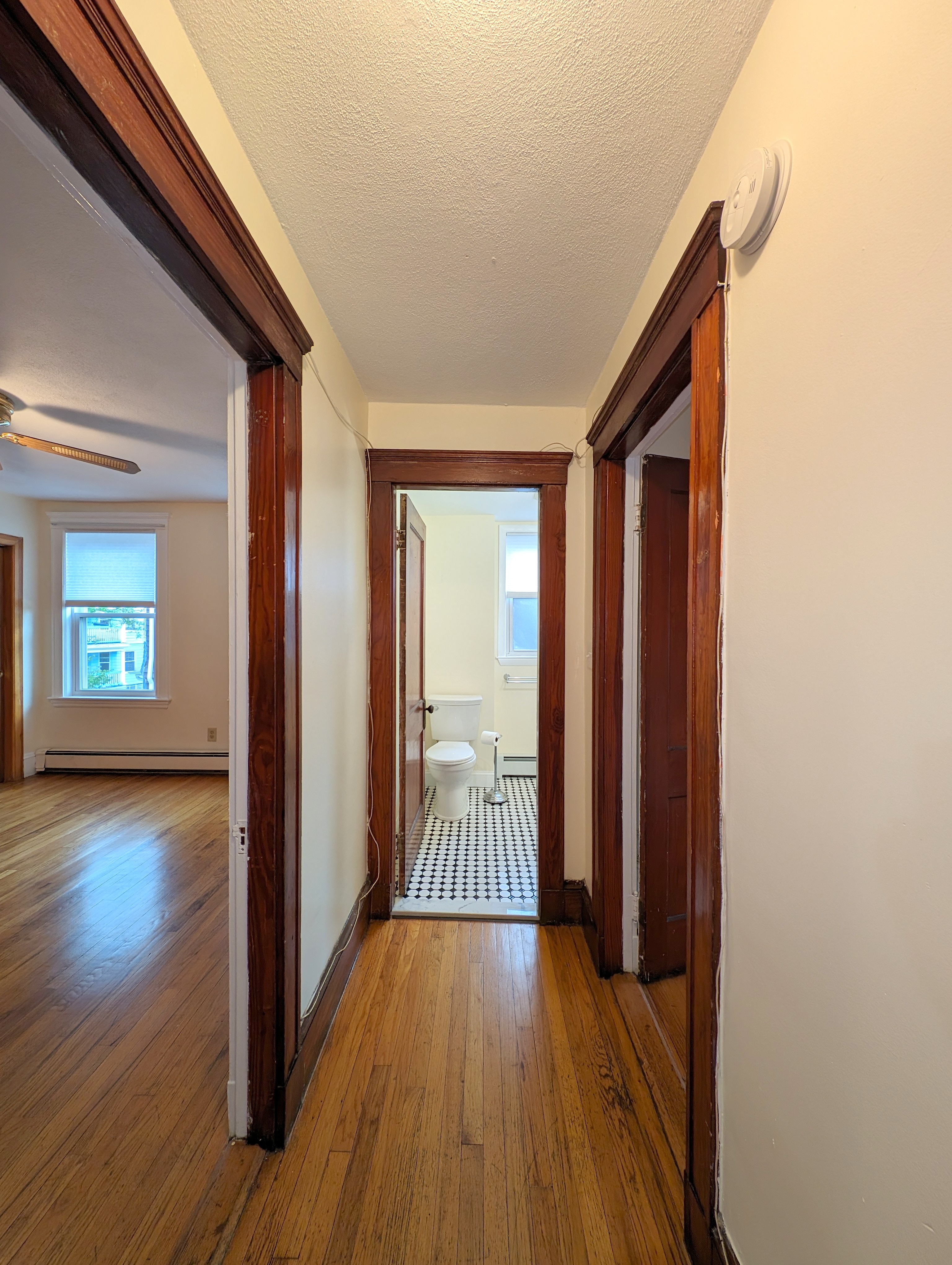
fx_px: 439
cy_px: 632
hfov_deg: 94.6
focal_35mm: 12
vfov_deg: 110.5
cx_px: 476
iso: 52
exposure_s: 1/24
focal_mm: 2.23
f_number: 1.95
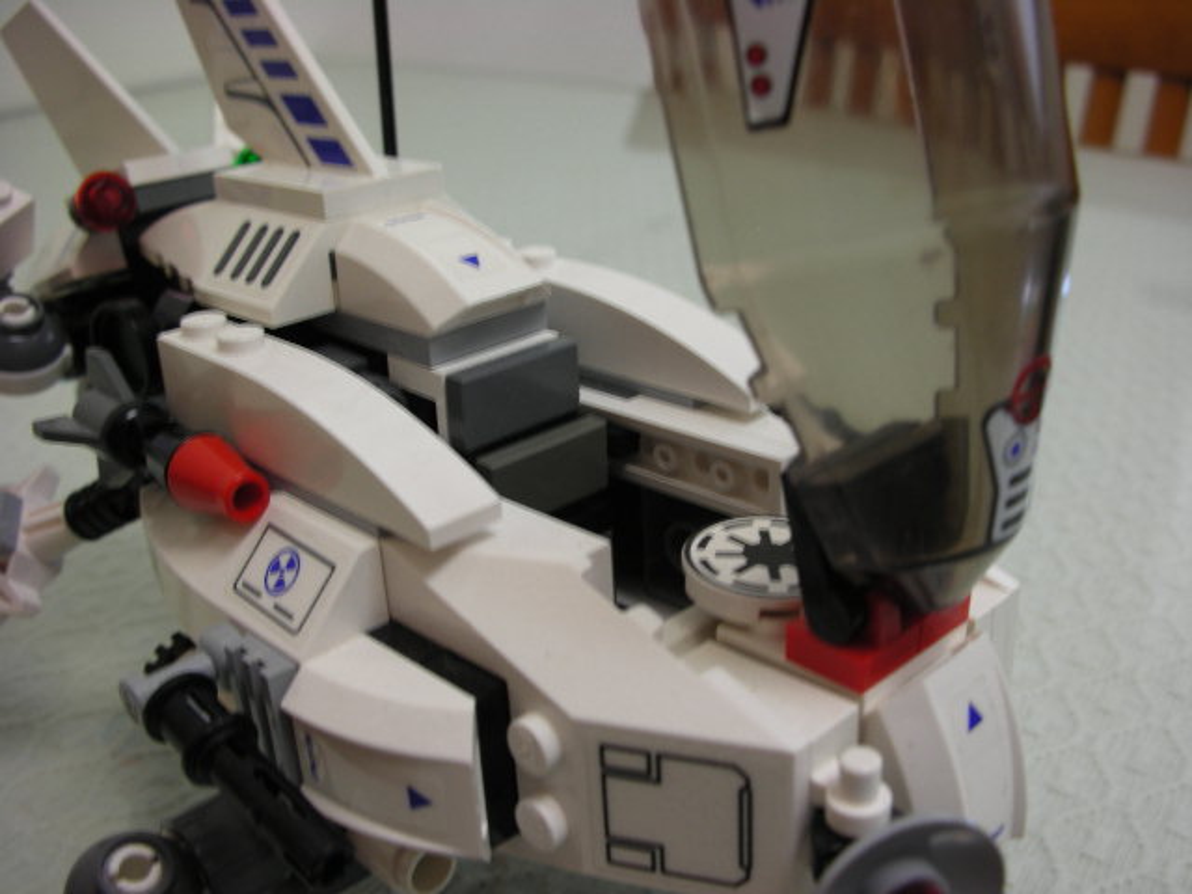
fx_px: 1205
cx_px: 596
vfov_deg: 40.7
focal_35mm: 35
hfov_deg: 52.6
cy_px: 447
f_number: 3
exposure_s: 1/5.3
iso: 50
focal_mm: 5.8
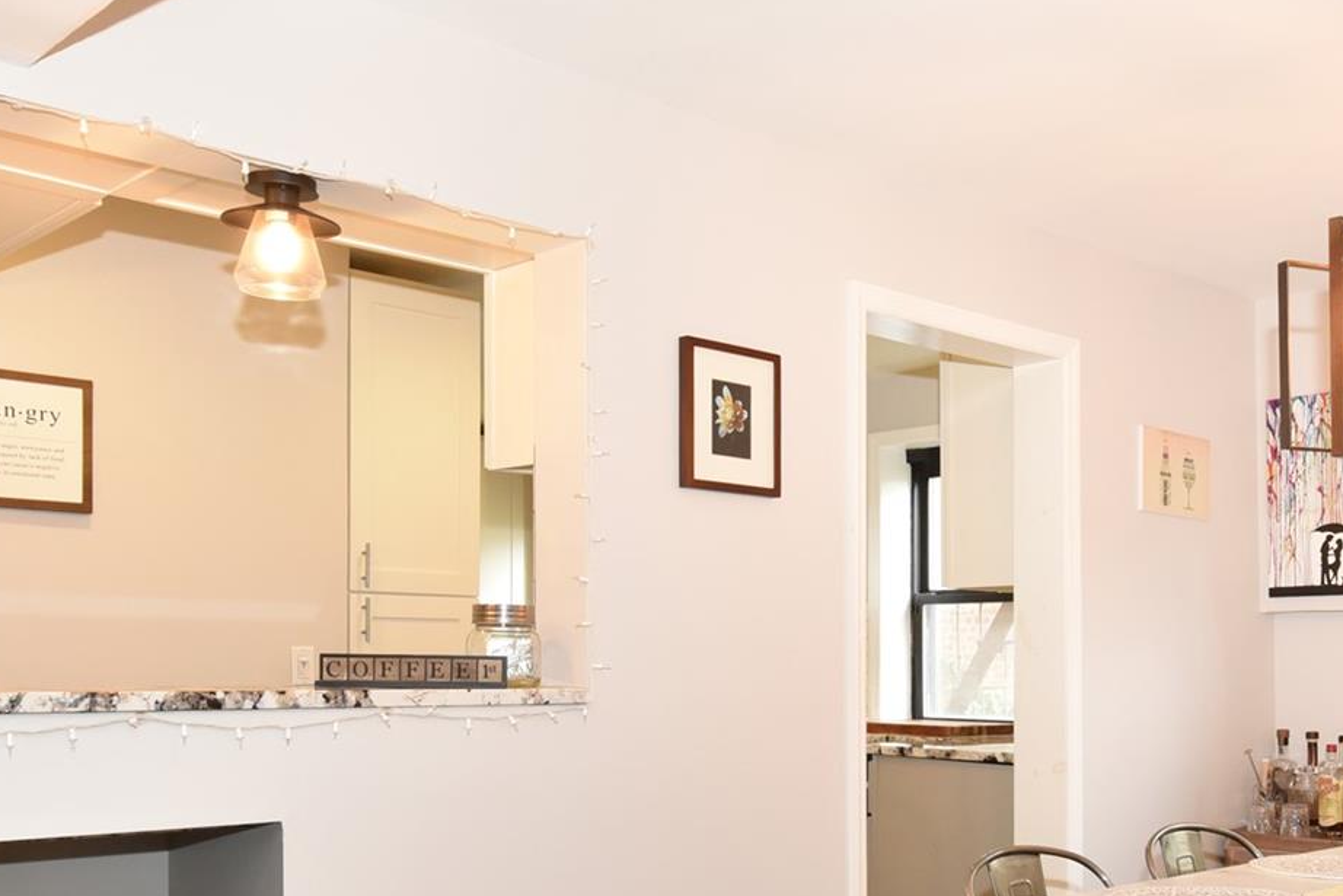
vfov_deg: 32.7
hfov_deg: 48.1
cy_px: 685
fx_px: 1492
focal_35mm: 40
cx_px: 822
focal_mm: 18
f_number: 8
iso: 2000
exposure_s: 1/50
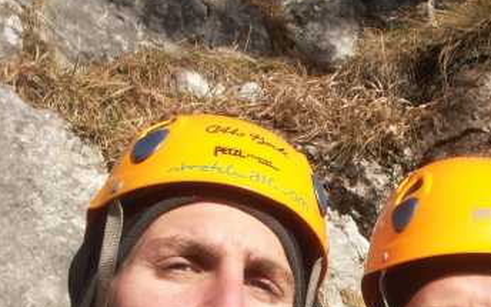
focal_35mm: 73
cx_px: 410
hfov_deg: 27.5
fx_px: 977
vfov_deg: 17.6
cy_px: 280
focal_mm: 7.7
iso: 50
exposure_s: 1/250
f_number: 7.1
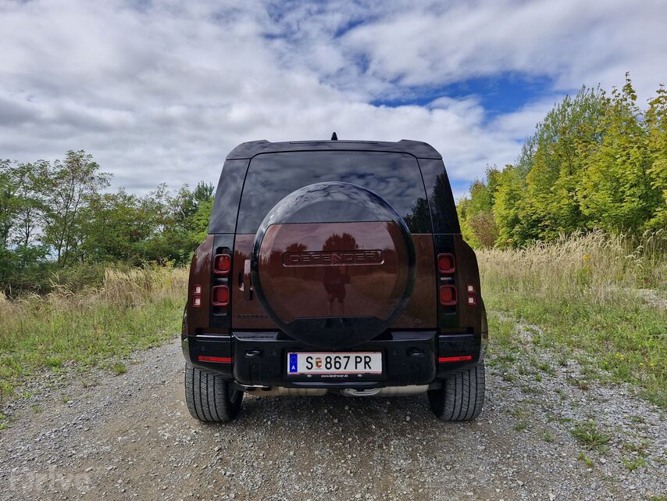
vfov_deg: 58.9
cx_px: 334
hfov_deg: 73.9
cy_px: 250
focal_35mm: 23
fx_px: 443
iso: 50
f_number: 1.8
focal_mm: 5.54
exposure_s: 1/1348
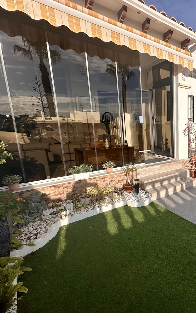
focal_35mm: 20
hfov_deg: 50.2
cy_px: 158
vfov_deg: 85.1
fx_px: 171
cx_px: 189
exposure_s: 1/2959
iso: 50
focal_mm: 2.22
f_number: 2.2
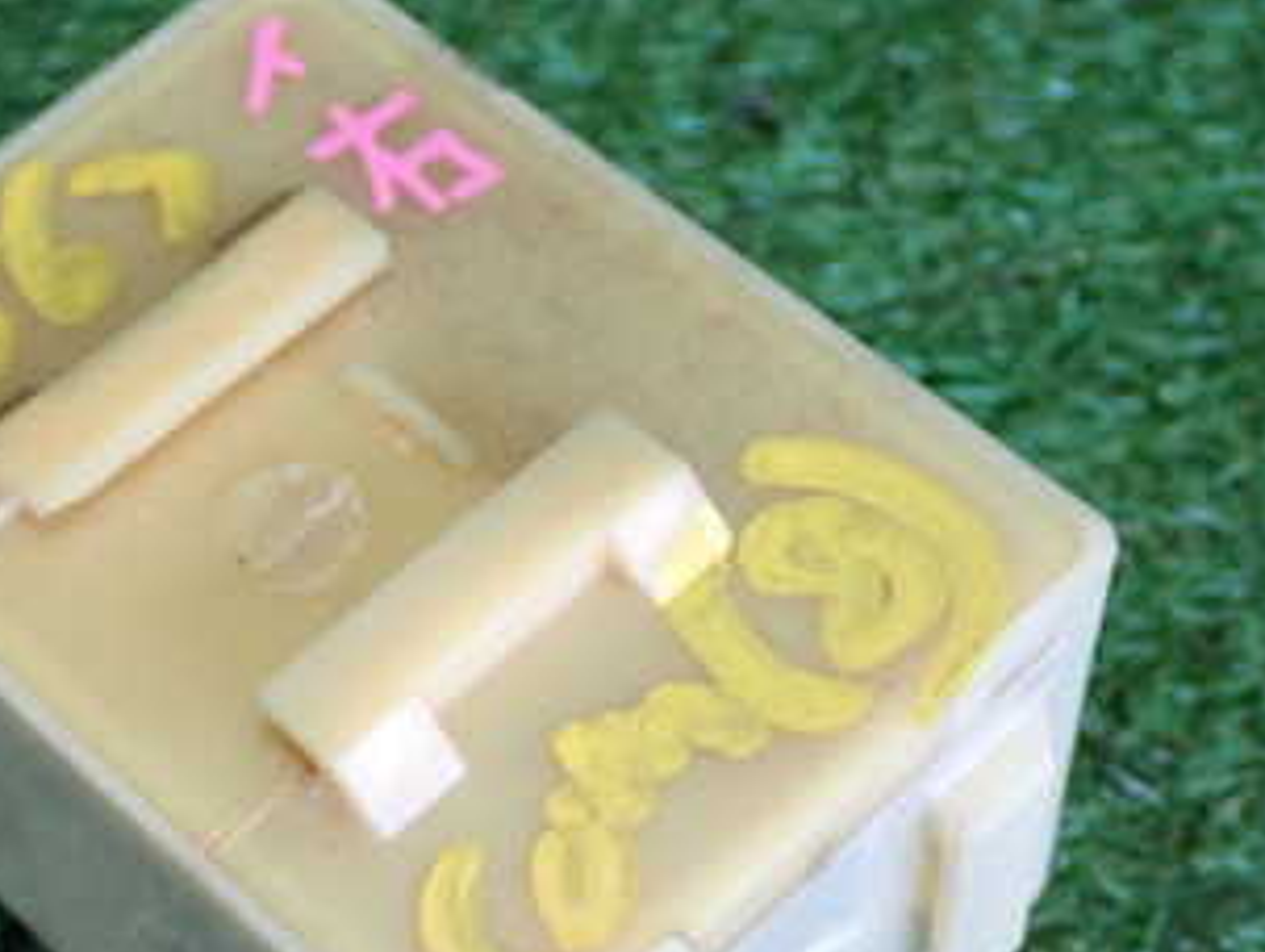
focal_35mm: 87
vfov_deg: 16.9
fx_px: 3183
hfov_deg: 22.4
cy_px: 668
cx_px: 488
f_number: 2.9
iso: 800
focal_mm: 7.84
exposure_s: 1/40
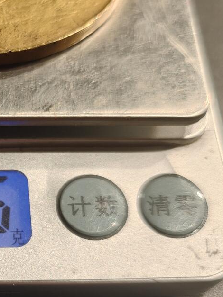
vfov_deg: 29.2
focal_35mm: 66
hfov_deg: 20.7
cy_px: 198
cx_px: -50
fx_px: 567
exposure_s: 1/100
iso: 80
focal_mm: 6.06
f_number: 1.6
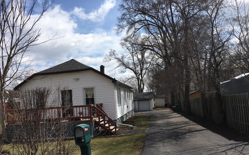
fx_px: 210
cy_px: 94
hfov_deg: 61.2
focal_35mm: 31
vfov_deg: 40.4
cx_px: 125
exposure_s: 1/2747
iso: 25
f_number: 2.2
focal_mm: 4.15
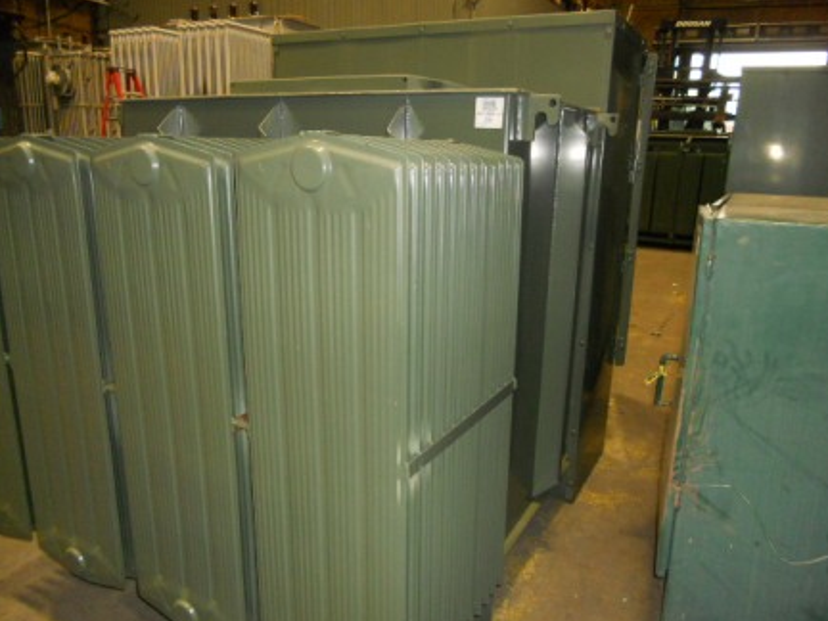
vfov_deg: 49.7
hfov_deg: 63.4
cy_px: 307
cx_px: 427
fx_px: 670
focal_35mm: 28
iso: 400
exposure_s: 1/25
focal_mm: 4.9
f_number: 3.2
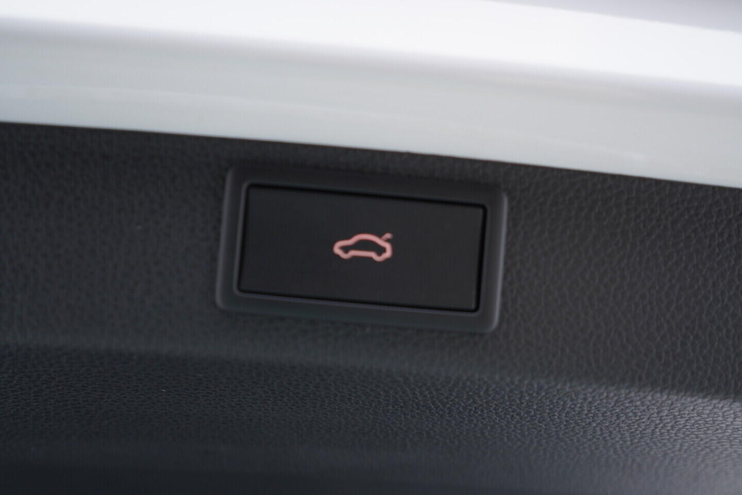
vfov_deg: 36.9
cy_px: 248
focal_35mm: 36
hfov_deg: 53.1
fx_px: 742
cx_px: 371
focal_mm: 24
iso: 160
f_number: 2.8
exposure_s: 1/40
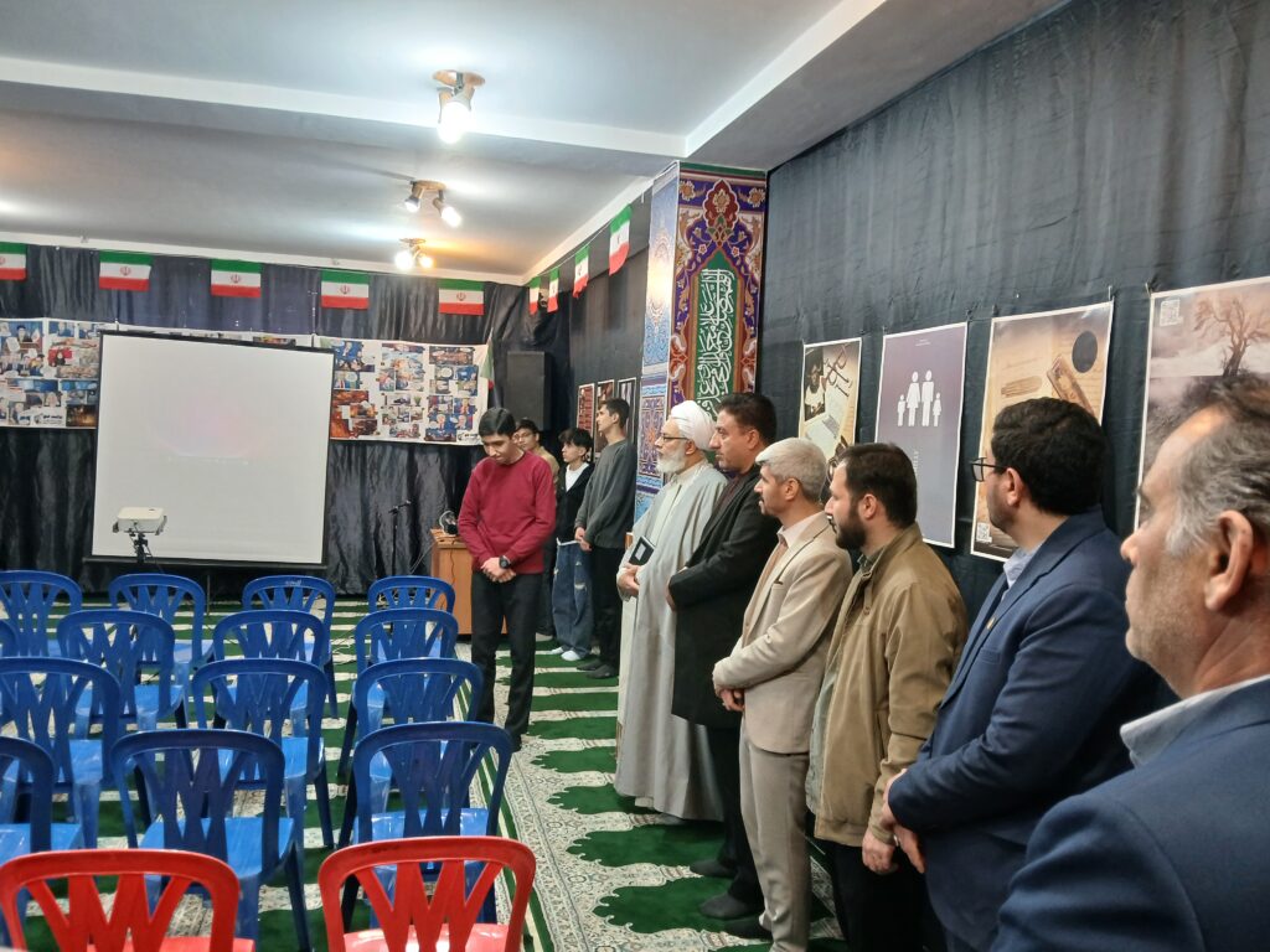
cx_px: 635
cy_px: 476
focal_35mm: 26
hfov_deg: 67.3
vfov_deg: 53.1
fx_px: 954
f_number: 1.8
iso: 250
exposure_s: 1/33.3
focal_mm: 3.98
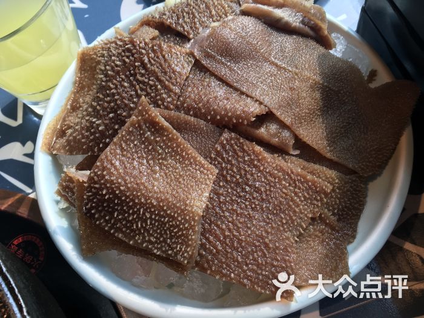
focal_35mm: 29
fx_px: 355
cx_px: 212
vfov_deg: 48.2
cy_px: 159
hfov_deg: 61.7
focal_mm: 4.15
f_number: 2.2
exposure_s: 1/108
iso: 25
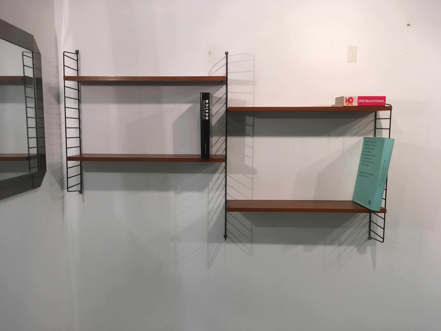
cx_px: 220
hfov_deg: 61.7
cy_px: 166
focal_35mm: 29
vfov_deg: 48.2
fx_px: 369
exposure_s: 1/33
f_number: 2.2
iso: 40
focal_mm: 4.15
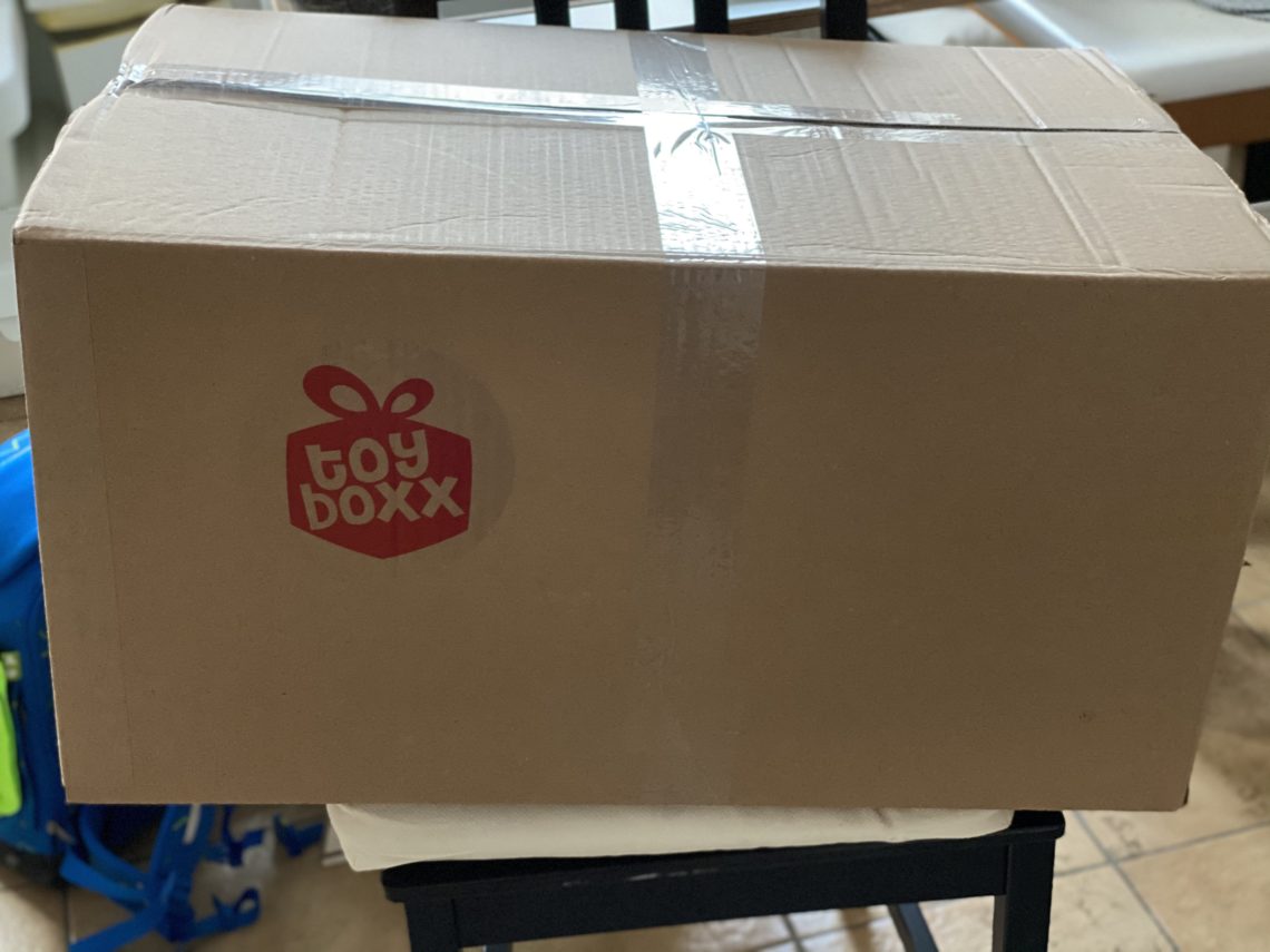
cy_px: 476
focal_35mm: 52
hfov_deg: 36.8
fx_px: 1908
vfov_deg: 28.0
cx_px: 635
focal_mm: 6
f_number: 2
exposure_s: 1/34
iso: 400
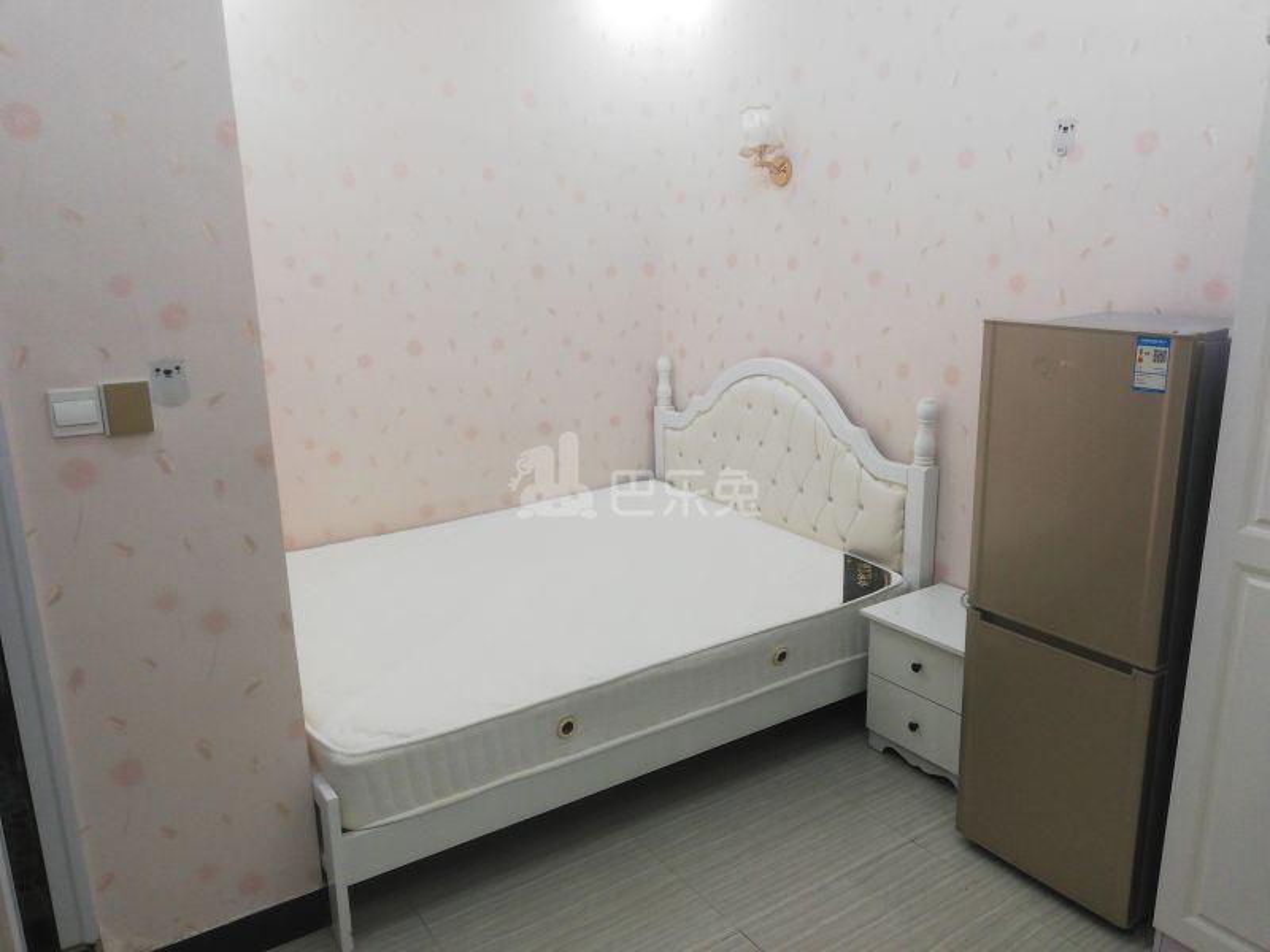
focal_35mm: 26
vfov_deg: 53.1
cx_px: 635
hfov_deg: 67.3
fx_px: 954
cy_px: 476
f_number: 2.2
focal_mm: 3.81
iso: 200
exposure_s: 1/50
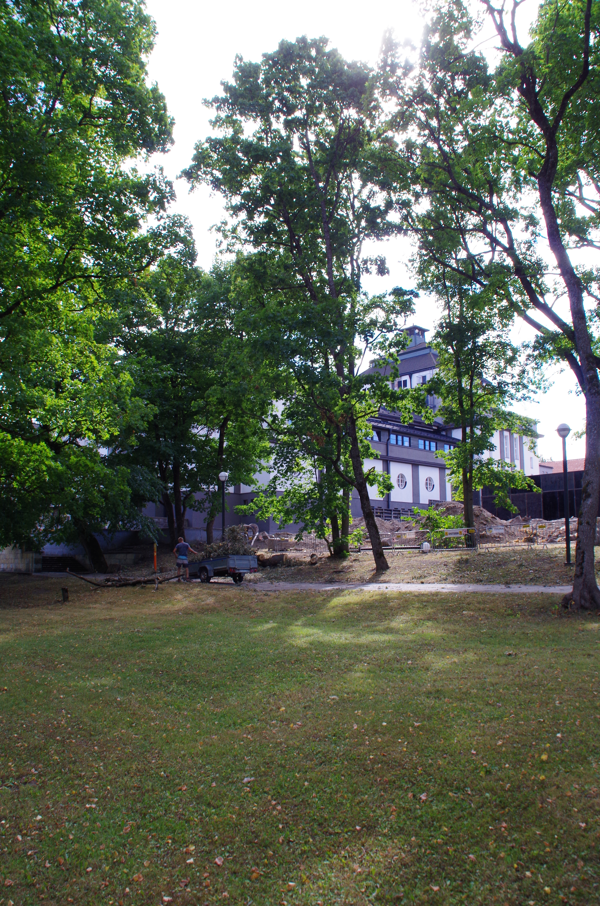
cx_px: 300
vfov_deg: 67.5
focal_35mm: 27
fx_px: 678
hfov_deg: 47.7
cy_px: 453
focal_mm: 18
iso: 400
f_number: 11
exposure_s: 1/100
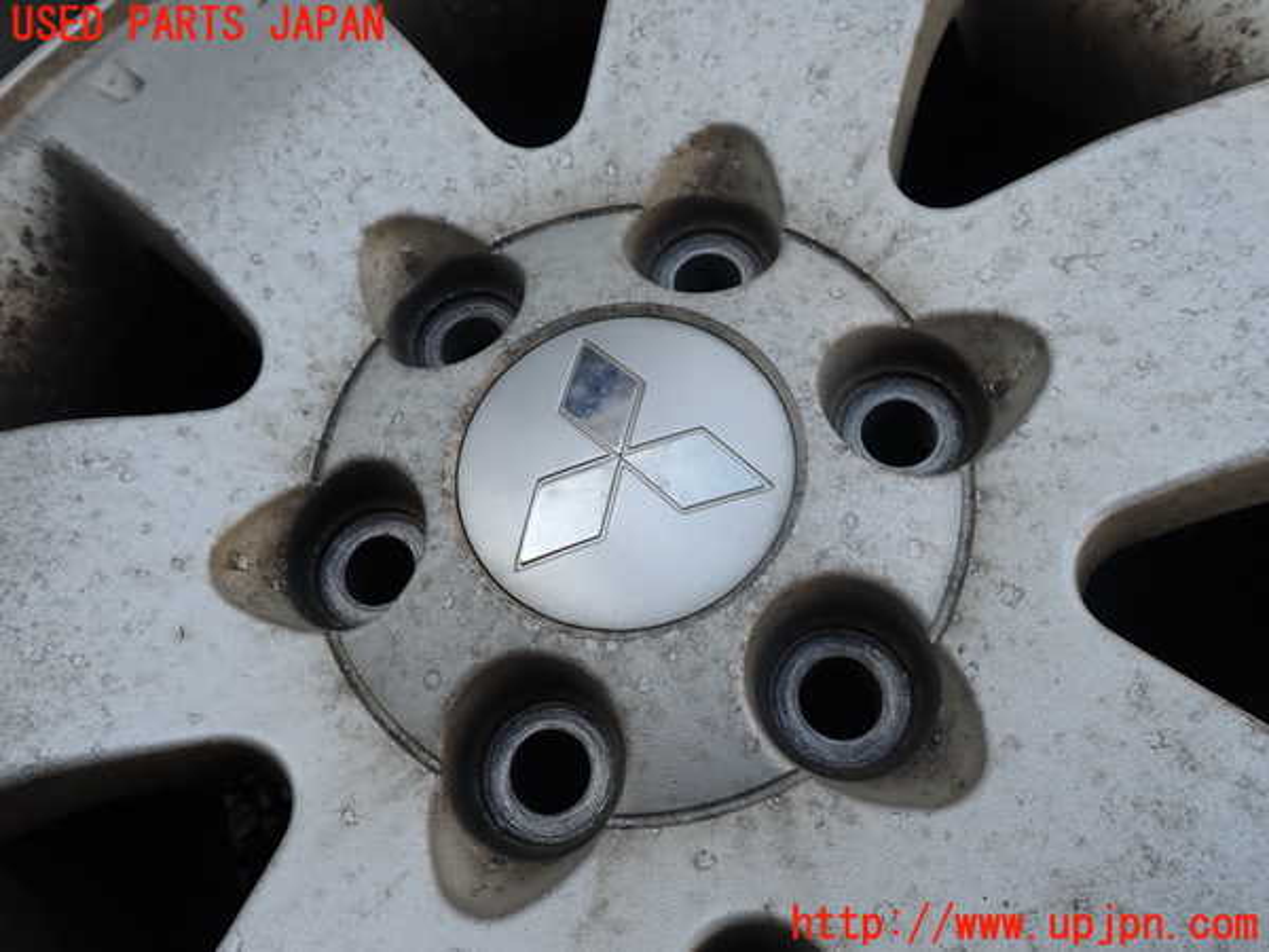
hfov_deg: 69.4
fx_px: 916
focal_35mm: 25
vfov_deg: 54.9
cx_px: 634
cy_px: 476
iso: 100
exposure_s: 1/320
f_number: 2.8
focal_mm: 4.5
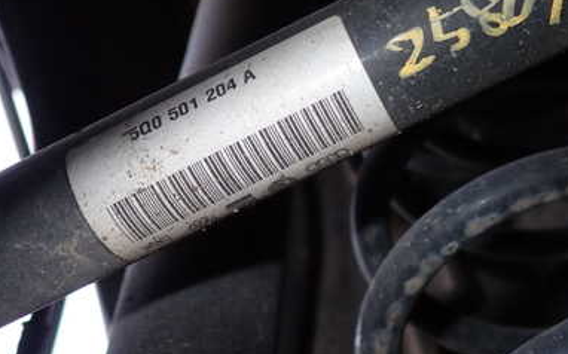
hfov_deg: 39.9
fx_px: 773
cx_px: 369
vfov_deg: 25.4
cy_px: 76
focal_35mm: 50
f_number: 6.3
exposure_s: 1/30
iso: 200
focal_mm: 5.4
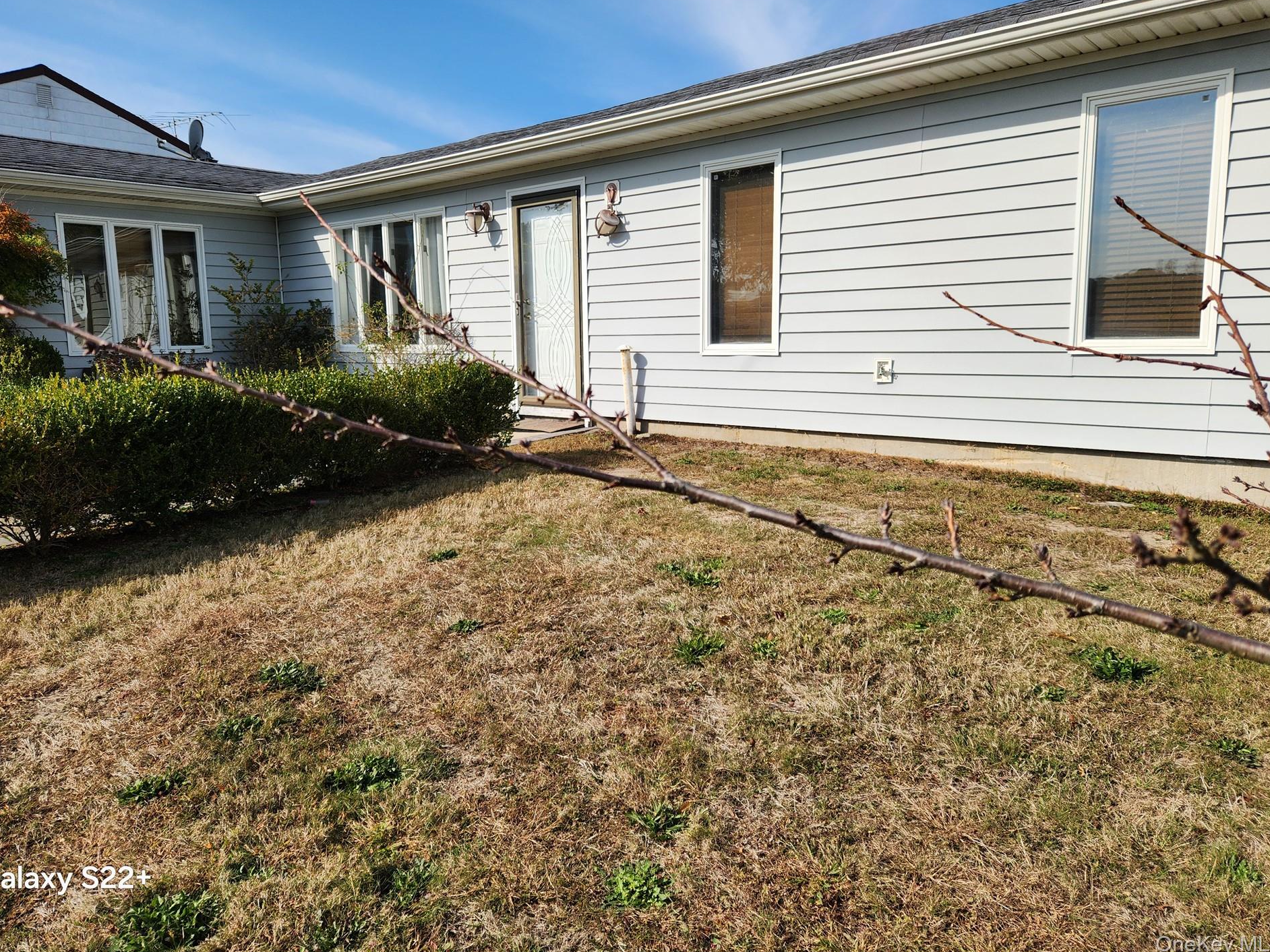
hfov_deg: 69.3
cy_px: 443
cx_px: 603
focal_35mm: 25
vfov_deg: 54.8
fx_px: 917
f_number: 1.8
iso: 20
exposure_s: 1/2016
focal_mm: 5.4
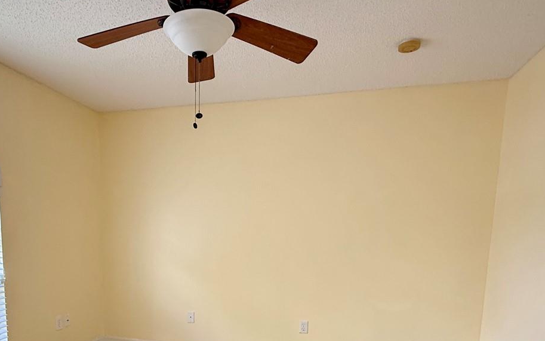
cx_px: 223
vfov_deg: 44.6
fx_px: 386
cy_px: 286
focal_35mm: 26
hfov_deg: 69.8
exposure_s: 1/99
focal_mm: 2.22
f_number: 2.2
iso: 125
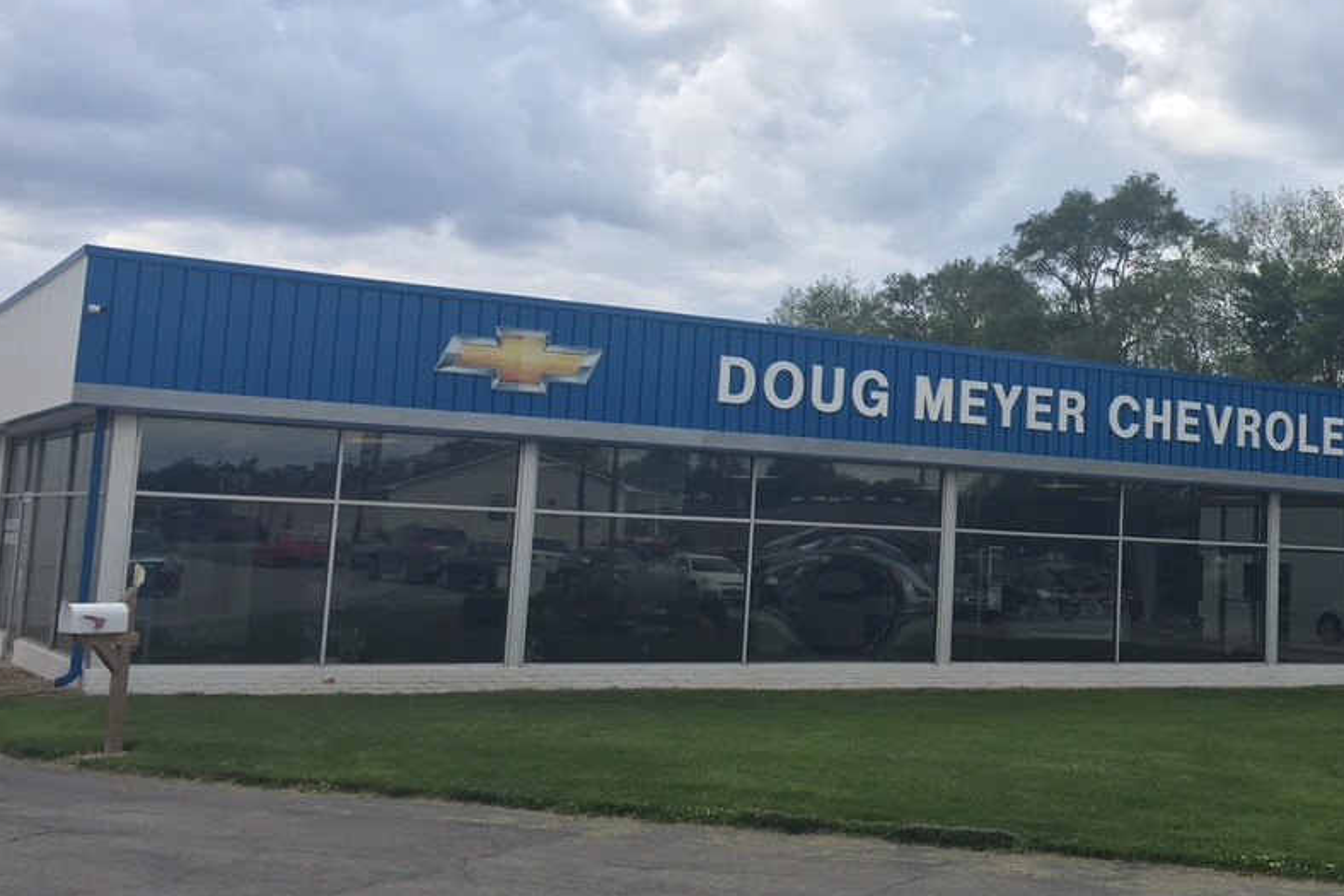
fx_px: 1829
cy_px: 314
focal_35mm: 49
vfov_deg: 27.4
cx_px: 982
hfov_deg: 39.4
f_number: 2.2
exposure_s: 1/1202
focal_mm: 4.15
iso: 25
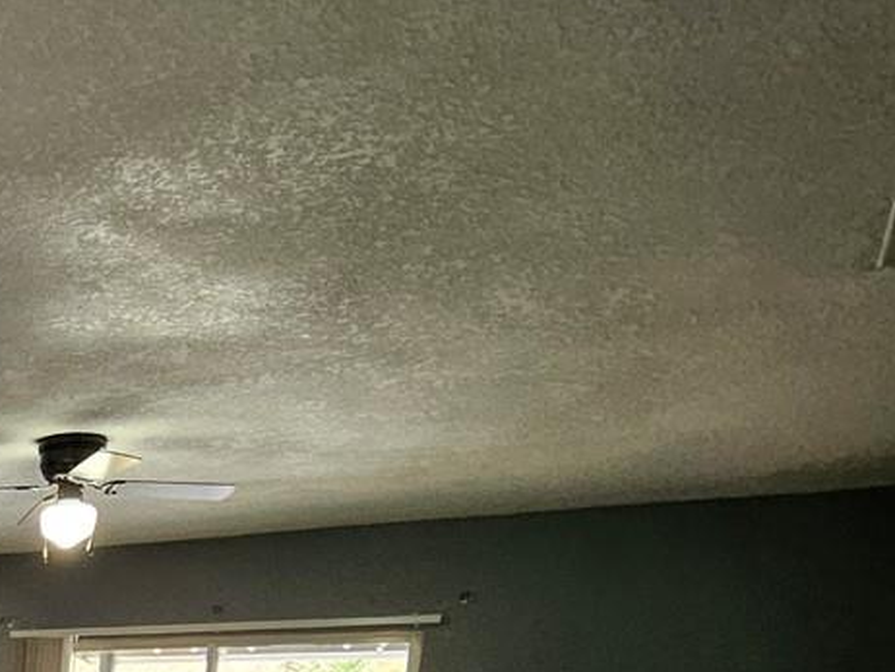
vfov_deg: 24.1
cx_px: -246
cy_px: 1050
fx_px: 1164
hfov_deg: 32.5
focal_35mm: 45
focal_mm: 1.7
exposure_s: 1/60
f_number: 2.2
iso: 200
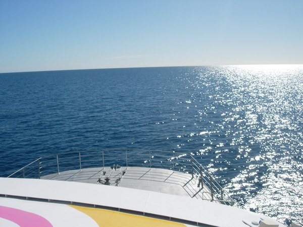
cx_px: 152
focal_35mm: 38
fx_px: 333
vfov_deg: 37.7
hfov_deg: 49.0
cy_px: 114
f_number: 4.8
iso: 79
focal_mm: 7.8
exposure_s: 1/1448
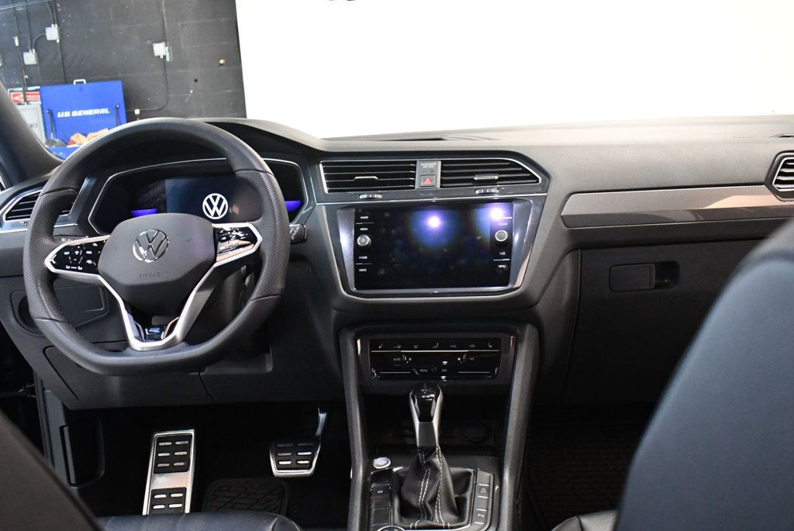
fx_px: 795
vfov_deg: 37.0
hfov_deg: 53.1
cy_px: 266
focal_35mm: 36
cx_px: 397
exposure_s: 1/60
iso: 4000
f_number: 3.5
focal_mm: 18
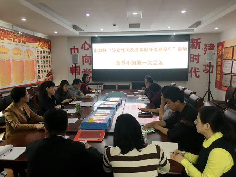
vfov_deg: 48.2
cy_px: 88
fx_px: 198
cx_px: 118
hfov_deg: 61.7
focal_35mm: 29
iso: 32
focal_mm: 4.15
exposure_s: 1/33
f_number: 2.2
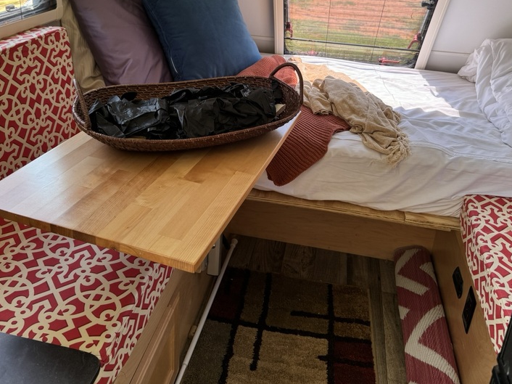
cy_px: 115
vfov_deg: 41.0
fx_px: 503
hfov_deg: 54.0
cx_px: 247
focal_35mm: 34
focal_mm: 6.76
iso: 64
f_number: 1.78
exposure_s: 1/121
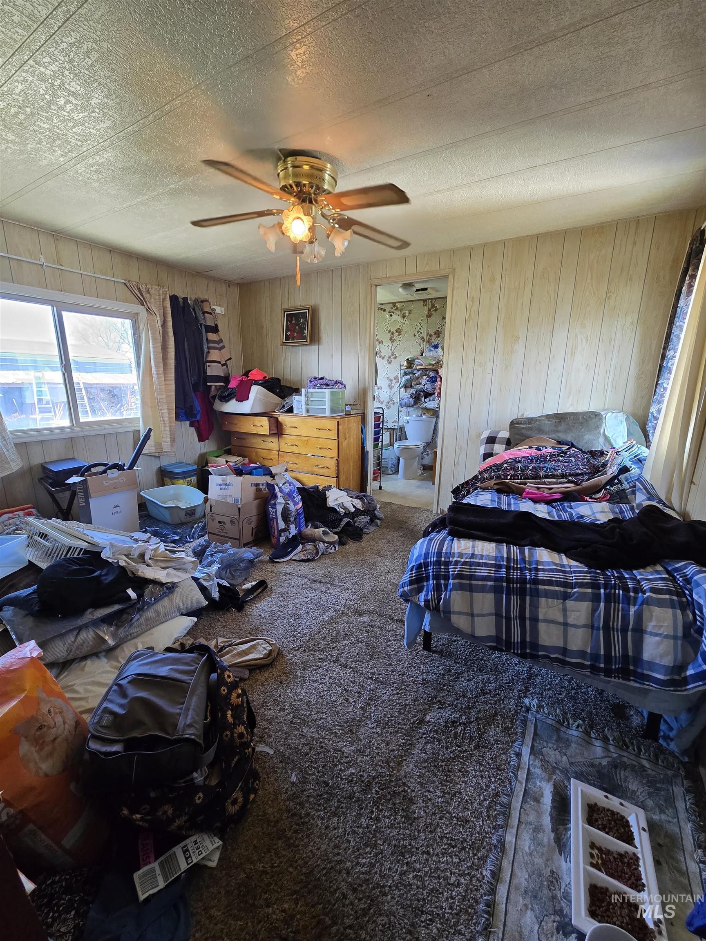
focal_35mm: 13
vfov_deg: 106.2
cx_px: 353
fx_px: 354
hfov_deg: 89.9
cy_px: 470
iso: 200
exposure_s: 1/60
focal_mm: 2.2
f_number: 2.2
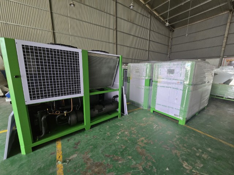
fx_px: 88
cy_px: 88
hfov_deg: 106.2
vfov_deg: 89.9
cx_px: 117
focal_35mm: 13
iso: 400
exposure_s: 1/50
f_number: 2.2
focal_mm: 2.2
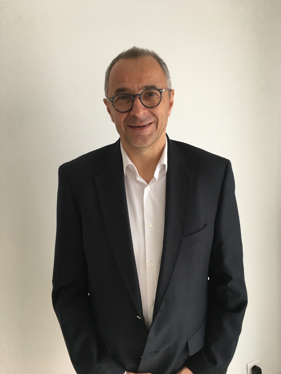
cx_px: 140
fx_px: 314
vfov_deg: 61.7
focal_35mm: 29
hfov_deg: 48.2
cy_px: 187
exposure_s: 1/33
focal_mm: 4.15
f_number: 2.2
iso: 50
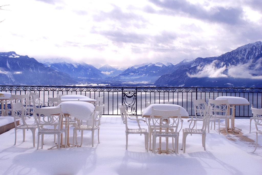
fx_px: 339
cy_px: 88
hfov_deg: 42.3
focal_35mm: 46
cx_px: 131
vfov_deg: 29.0
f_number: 9
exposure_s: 1/320
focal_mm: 31
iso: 100
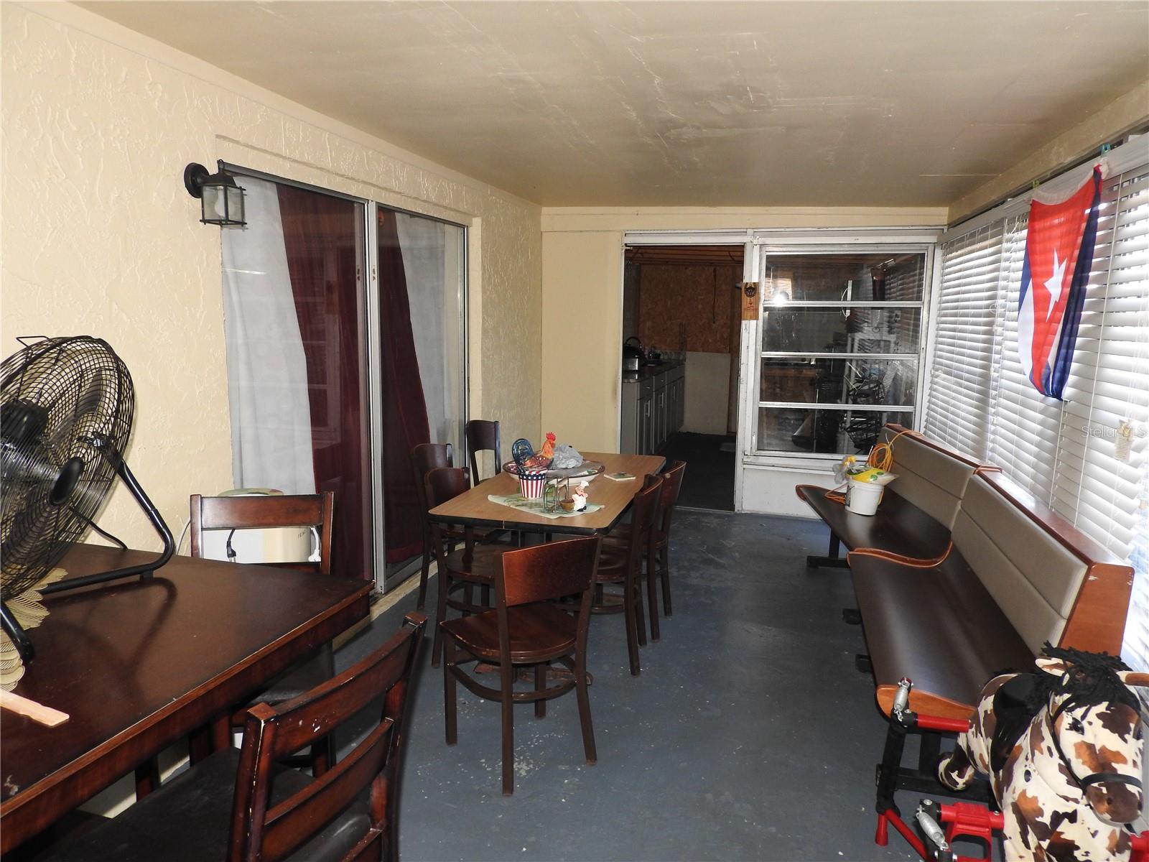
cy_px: 431
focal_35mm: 24
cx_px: 574
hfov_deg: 71.6
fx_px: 797
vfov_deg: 56.8
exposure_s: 1/30
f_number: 3.3
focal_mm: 4.3
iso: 200
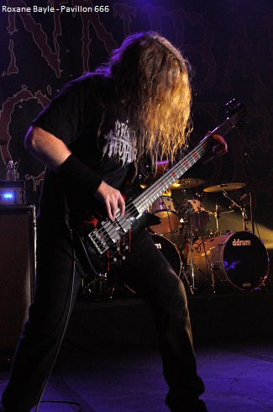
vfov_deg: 38.9
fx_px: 582
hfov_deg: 26.4
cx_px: 136
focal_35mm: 51
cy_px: 206
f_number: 4.2
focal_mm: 34
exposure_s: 1/60
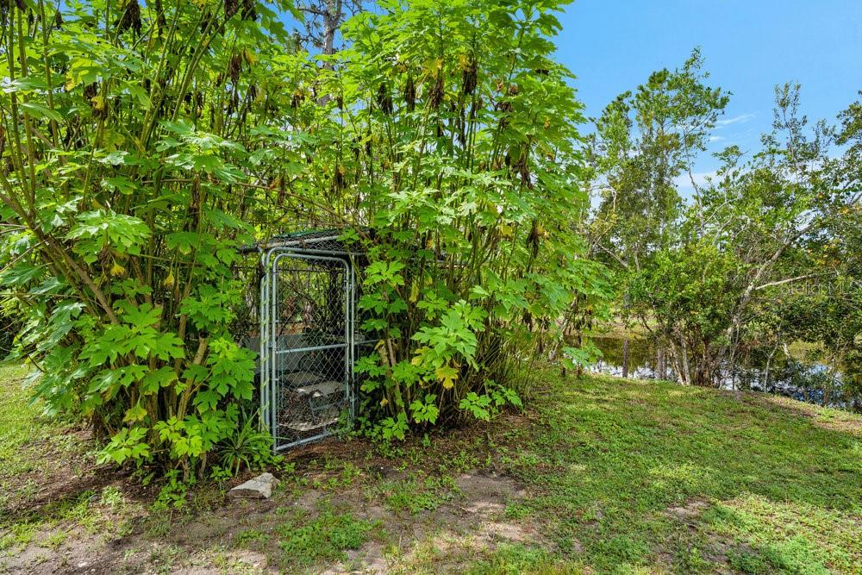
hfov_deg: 96.7
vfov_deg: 73.8
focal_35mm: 16
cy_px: 288
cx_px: 431
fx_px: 383
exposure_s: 1/100
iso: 100
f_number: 7.1
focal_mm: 16
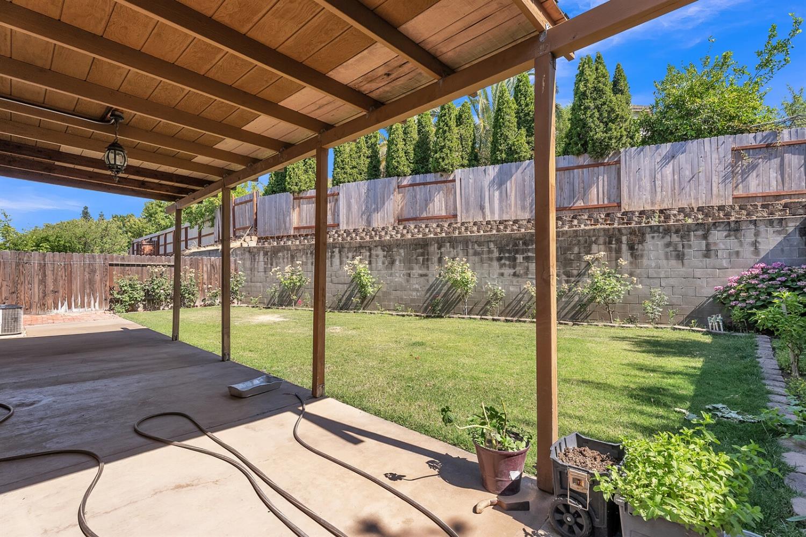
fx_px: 358
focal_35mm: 16
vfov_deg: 73.7
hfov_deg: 96.7
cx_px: 403
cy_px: 268
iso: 320
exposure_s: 1/400
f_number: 8
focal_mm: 16
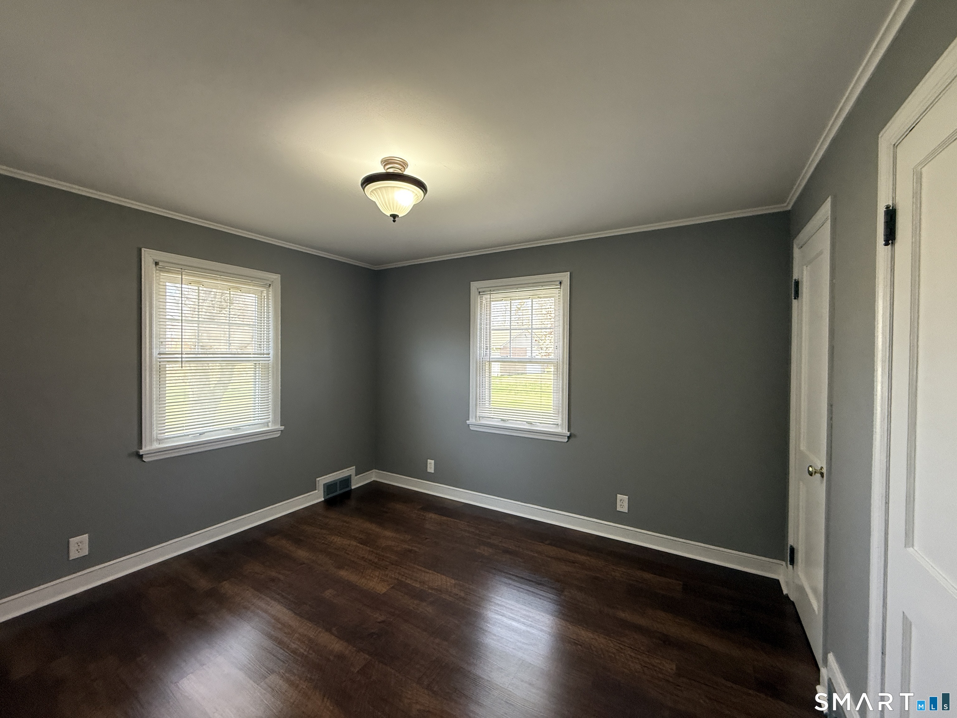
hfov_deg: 102.1
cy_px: 359
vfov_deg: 85.7
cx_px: 478
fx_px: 387
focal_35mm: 14
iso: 200
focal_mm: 2.22
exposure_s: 1/120
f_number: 2.2
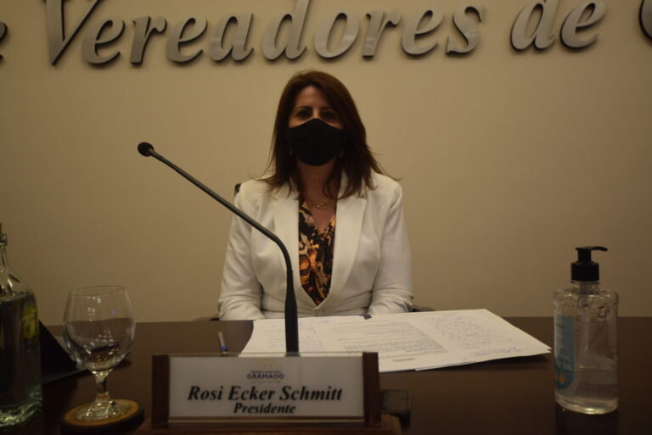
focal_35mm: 33
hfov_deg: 57.2
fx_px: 598
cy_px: 218
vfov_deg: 40.0
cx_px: 326
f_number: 4.5
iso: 400
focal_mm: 22
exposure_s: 1/80
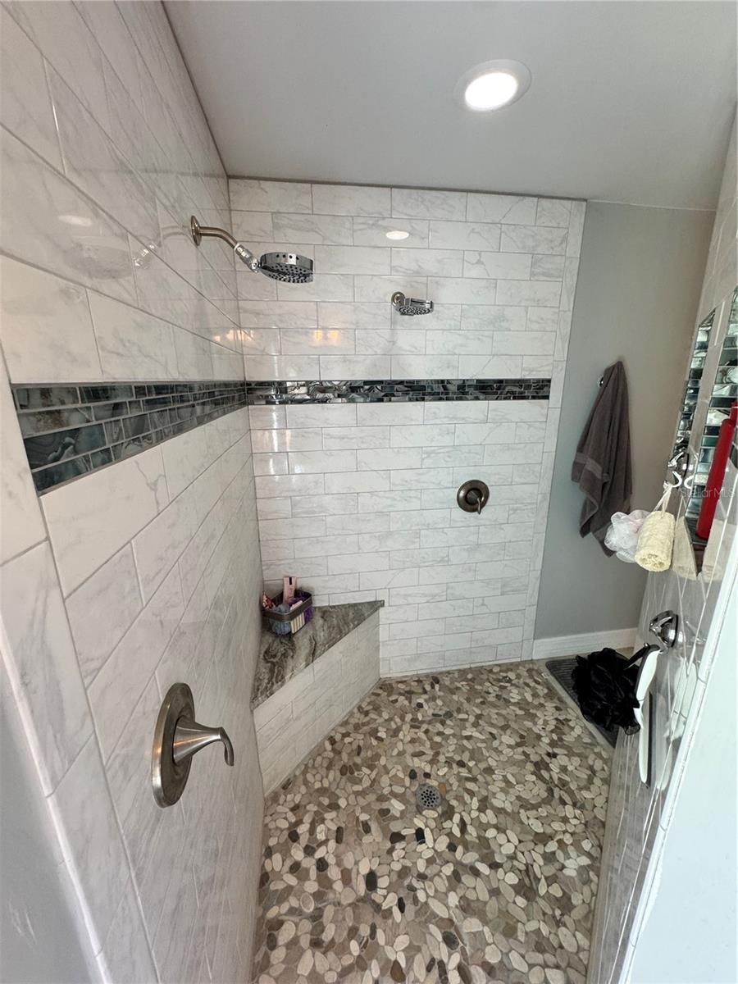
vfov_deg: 102.1
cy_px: 492
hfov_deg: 85.7
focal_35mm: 14
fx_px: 398
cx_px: 369
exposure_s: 1/120
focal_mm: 2.22
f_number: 2.2
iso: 200
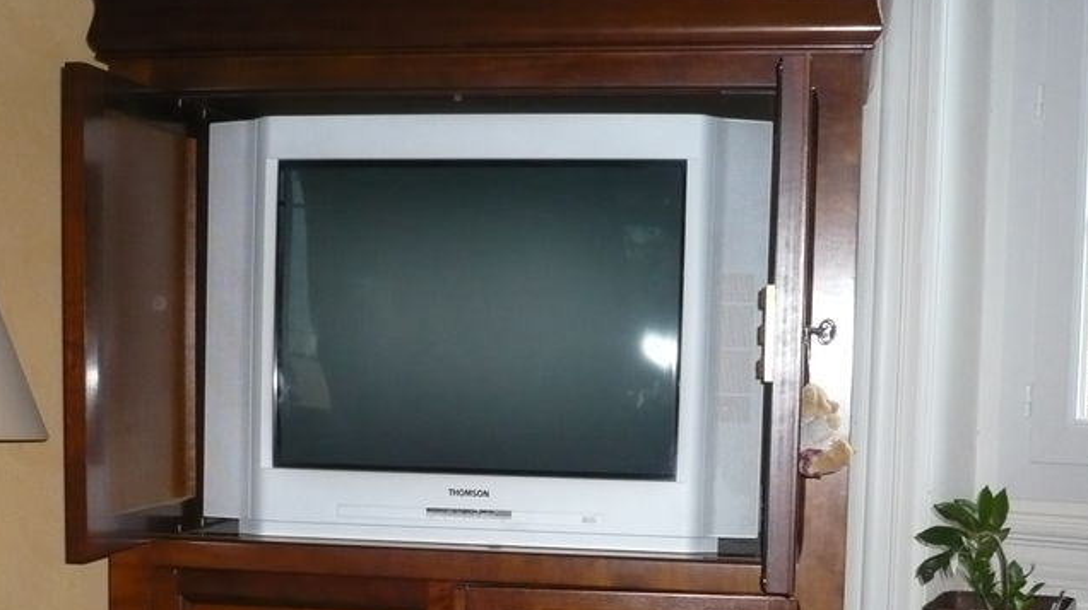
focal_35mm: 60
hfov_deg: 34.9
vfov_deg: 19.6
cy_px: 562
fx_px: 1730
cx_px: 491
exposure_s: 1/30
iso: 250
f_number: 2.8
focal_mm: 5.8
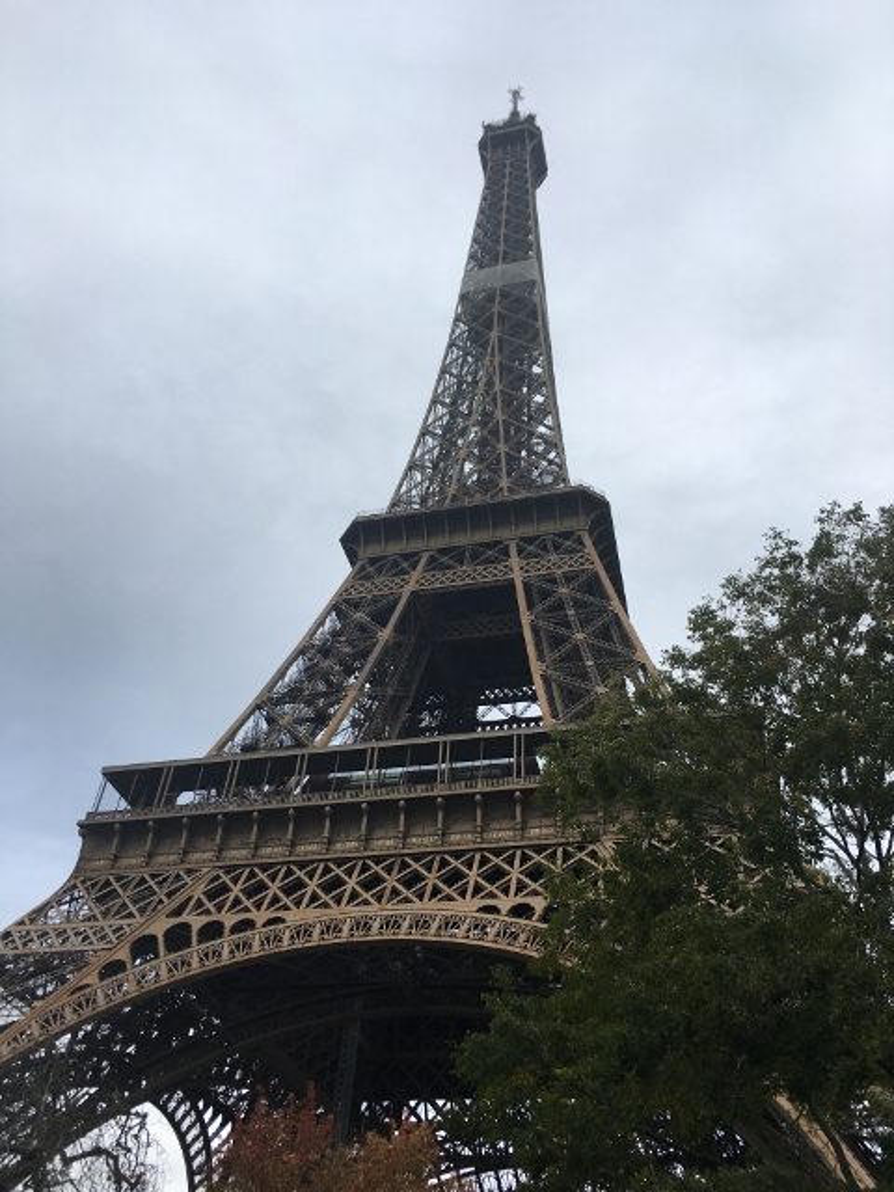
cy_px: 596
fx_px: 999
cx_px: 447
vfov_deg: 61.7
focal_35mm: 29
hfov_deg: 48.2
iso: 25
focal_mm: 4.15
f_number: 2.2
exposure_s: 1/591
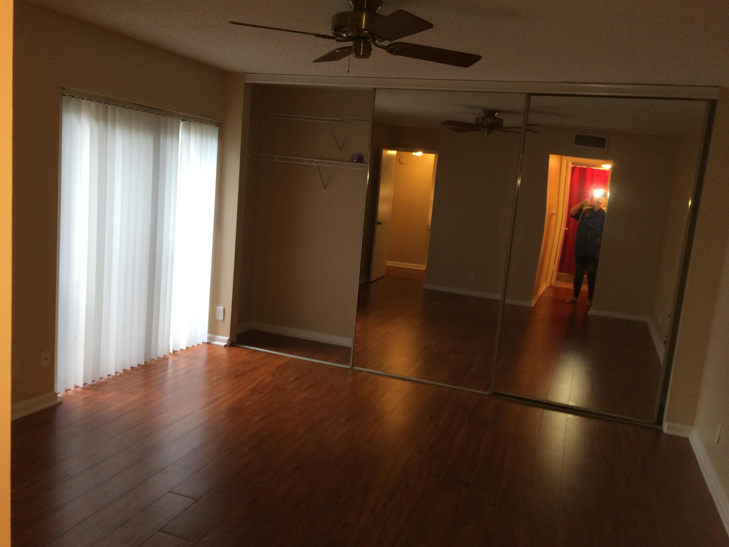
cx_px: 364
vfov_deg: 48.2
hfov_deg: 61.7
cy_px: 274
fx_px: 611
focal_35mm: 29
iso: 100
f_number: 2.2
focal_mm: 4.15
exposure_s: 1/30
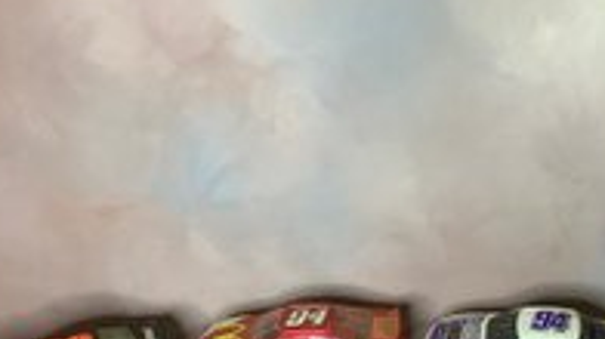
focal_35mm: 59
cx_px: 434
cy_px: 165
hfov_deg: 34.9
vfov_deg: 20.3
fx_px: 946
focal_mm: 3.3
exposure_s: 1/60
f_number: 2.4
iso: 160
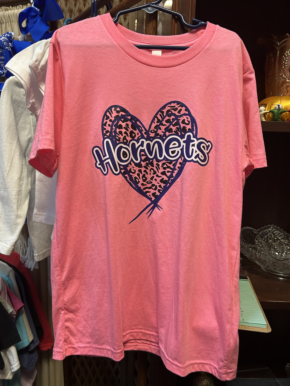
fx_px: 290
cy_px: 193
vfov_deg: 67.3
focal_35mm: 26
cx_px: 145
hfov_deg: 53.1
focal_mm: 5.7
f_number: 1.5
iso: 200
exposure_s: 1/60
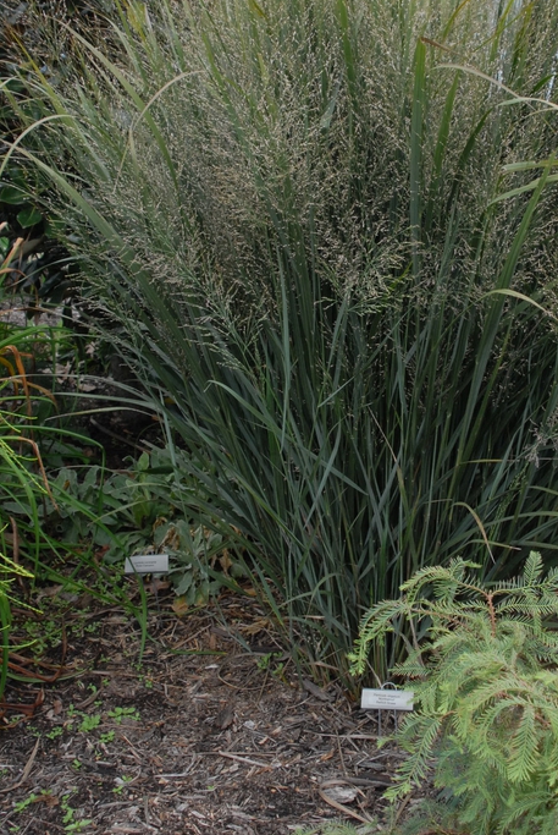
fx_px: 1461
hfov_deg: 21.5
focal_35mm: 63
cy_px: 304
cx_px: 380
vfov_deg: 31.7
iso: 400
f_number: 6.3
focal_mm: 28
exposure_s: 1/160
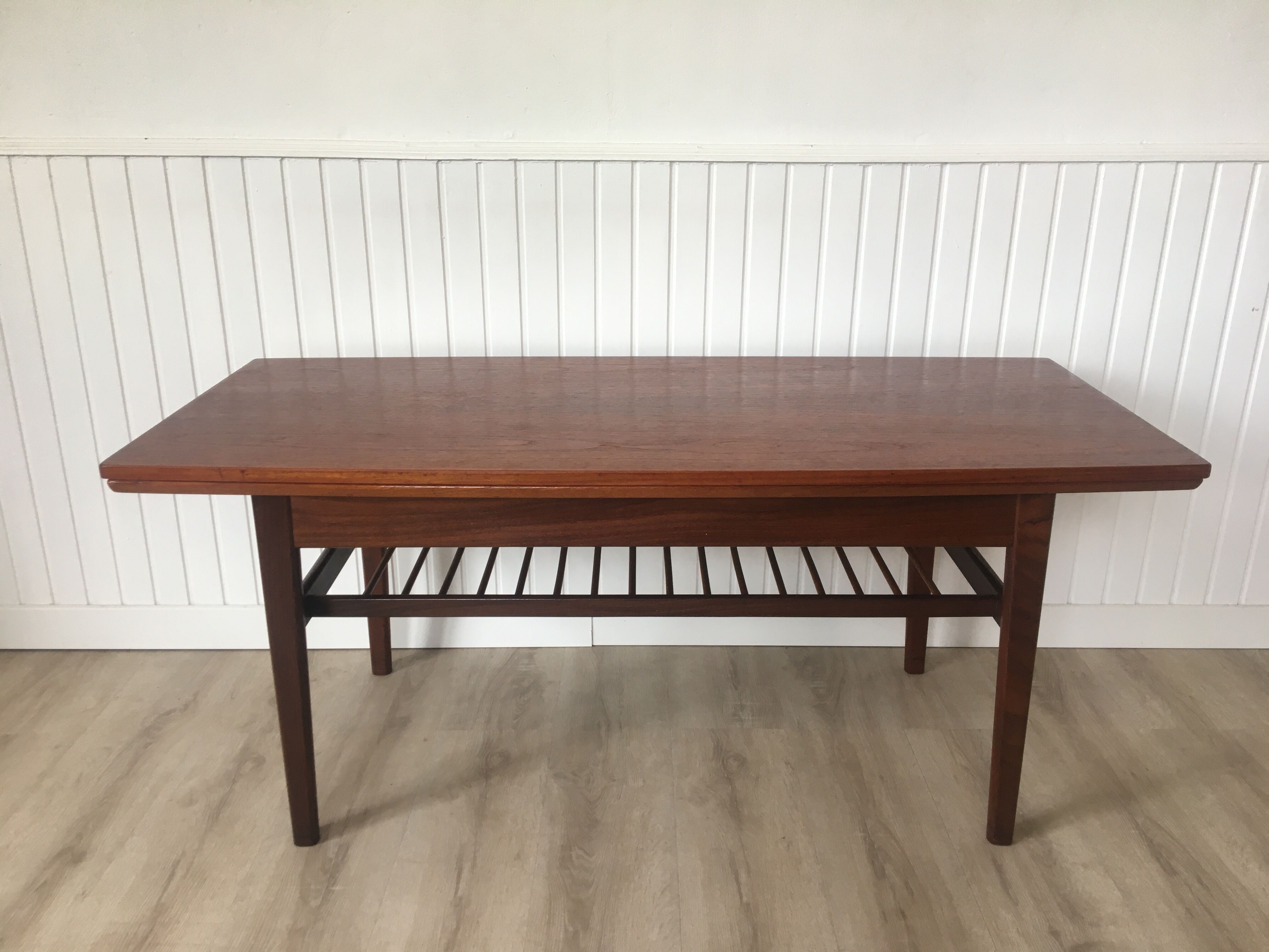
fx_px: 1063
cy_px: 476
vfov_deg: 48.2
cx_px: 634
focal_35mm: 29
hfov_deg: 61.7
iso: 25
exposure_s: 1/33
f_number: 2.2
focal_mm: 4.15
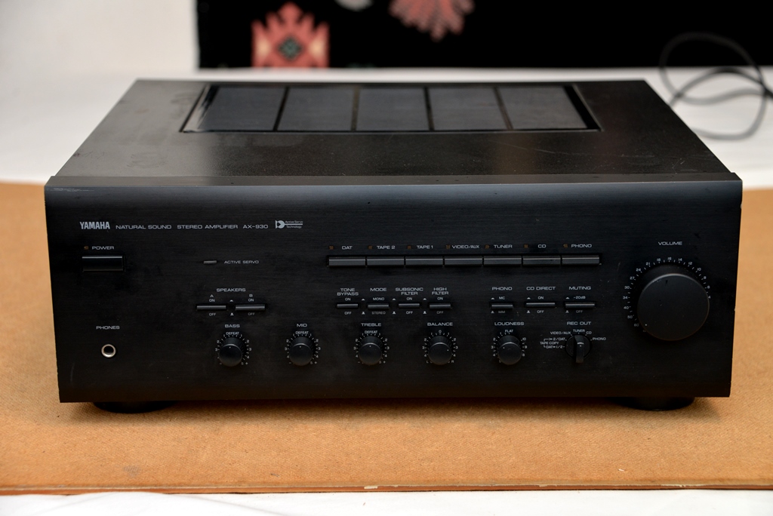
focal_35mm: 72
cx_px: 386
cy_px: 258
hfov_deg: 28.1
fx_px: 1547
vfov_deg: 19.0
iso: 800
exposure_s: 1/60
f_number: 5
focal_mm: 72
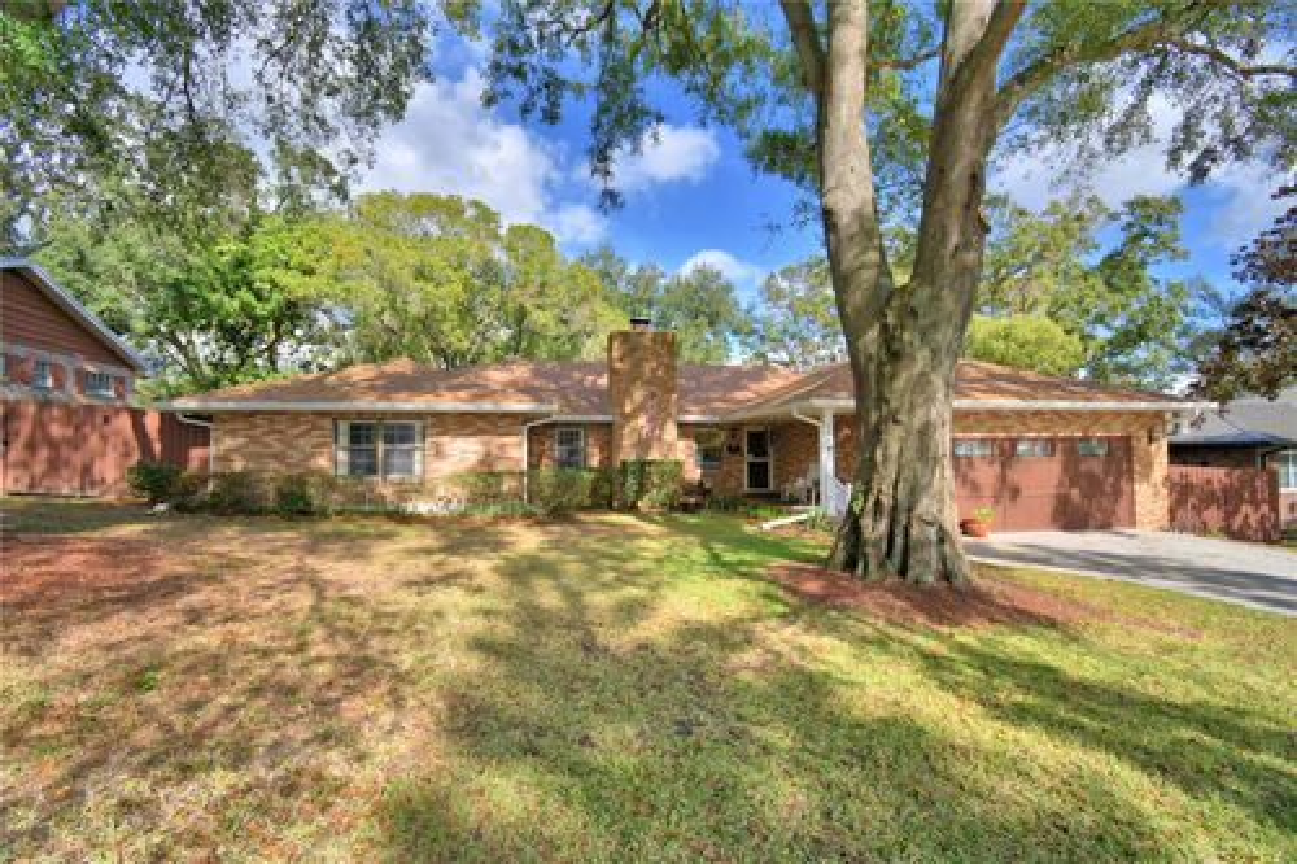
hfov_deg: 100.4
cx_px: 648
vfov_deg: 77.3
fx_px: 540
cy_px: 432
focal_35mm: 15
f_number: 4.5
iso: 100
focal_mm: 10
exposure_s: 1/800
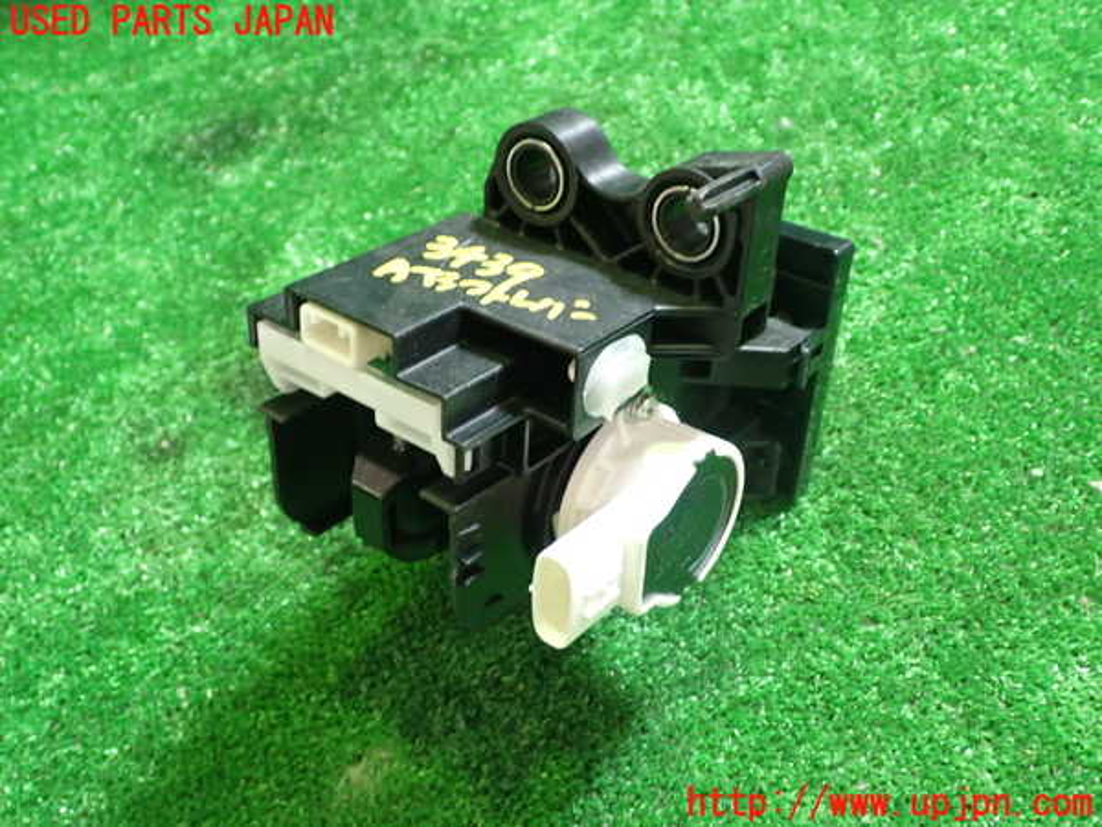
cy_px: 414
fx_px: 1210
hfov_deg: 49.0
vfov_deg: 37.7
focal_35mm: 38
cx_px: 551
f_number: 2.7
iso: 640
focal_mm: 6.83
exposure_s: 1/40
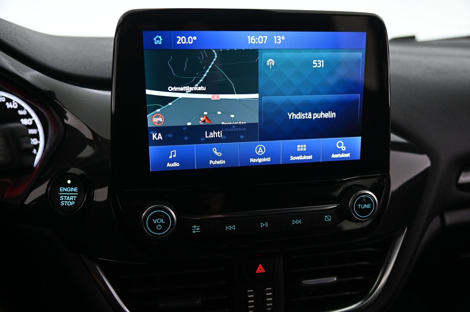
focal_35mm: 34
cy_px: 156
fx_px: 444
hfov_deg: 55.8
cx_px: 235
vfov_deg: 38.8
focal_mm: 34
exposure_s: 1/40
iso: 2000
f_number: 4
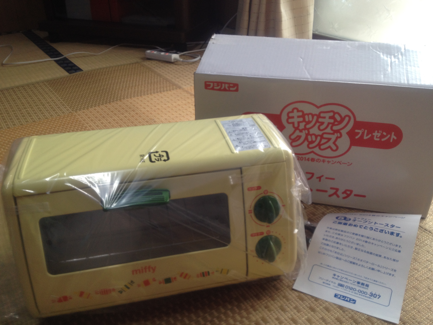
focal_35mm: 35
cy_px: 162
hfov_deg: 52.6
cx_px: 216
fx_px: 438
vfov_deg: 40.7
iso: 80
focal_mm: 4.28
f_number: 2.4
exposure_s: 1/60
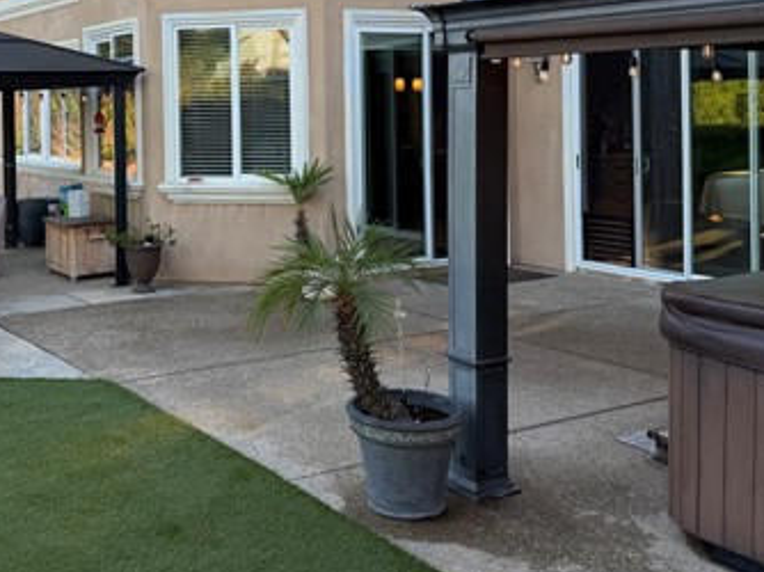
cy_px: 112
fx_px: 1015
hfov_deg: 40.5
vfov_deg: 30.7
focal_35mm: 46
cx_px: 229
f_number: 1.78
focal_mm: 6.76
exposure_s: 1/517
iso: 100
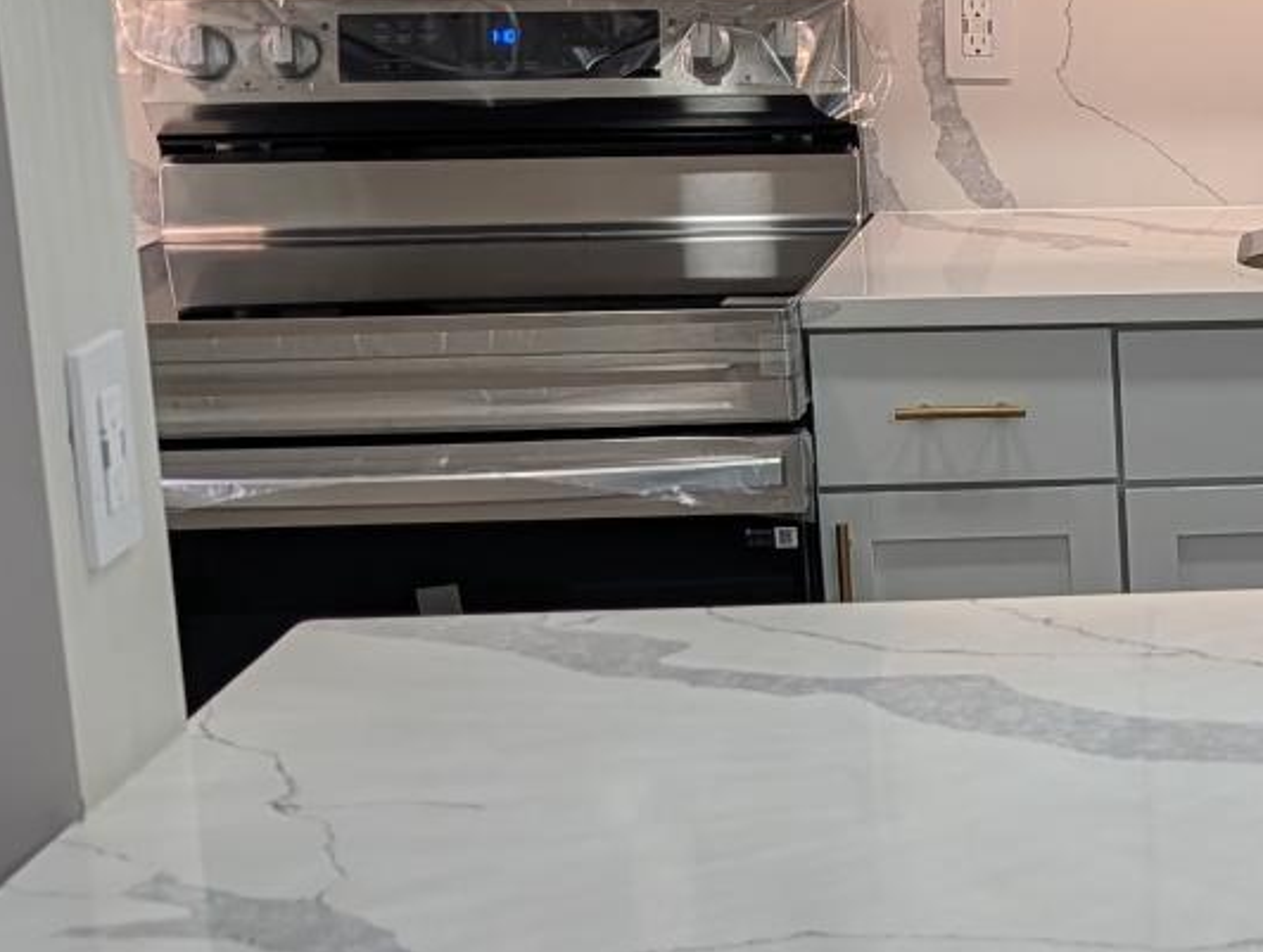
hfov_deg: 19.1
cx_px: 1807
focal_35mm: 92
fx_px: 3363
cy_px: 577
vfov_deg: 16.1
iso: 35
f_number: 1.68
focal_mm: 6.9
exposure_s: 1/120
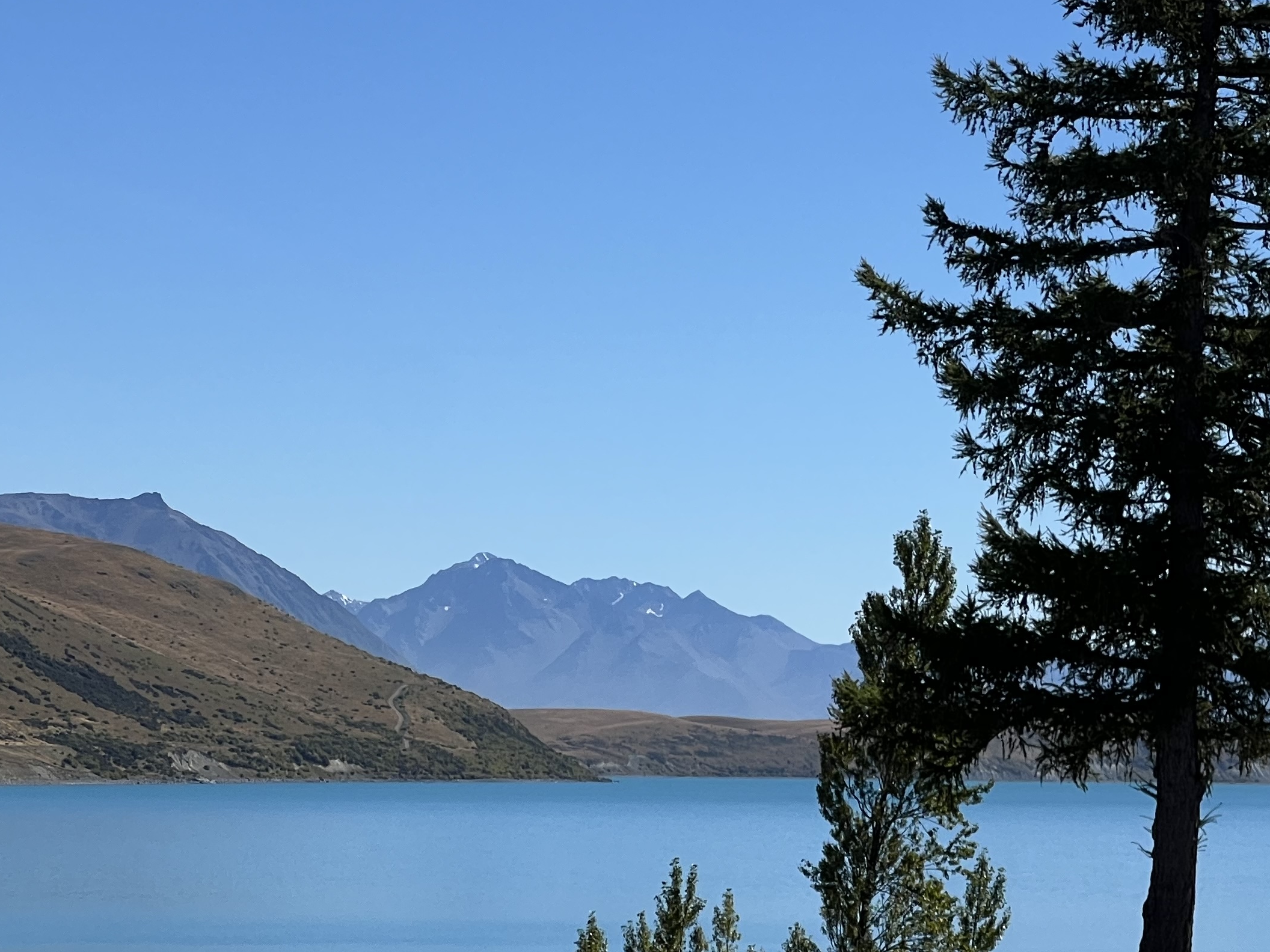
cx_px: 1190
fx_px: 5393
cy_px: 267
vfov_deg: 10.1
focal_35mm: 147
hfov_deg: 13.3
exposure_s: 1/1410
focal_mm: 9
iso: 32
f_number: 2.8
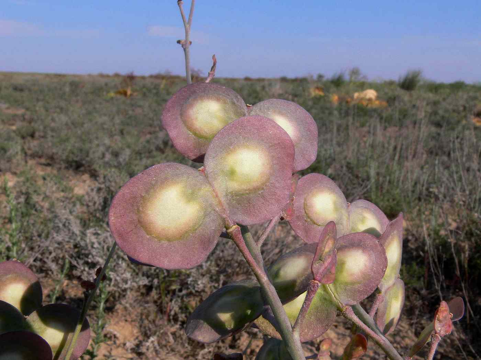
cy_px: 180
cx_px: 240
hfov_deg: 52.6
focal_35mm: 35
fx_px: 486
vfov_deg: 40.7
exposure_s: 1/160
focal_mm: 7.4
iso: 80
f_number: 11
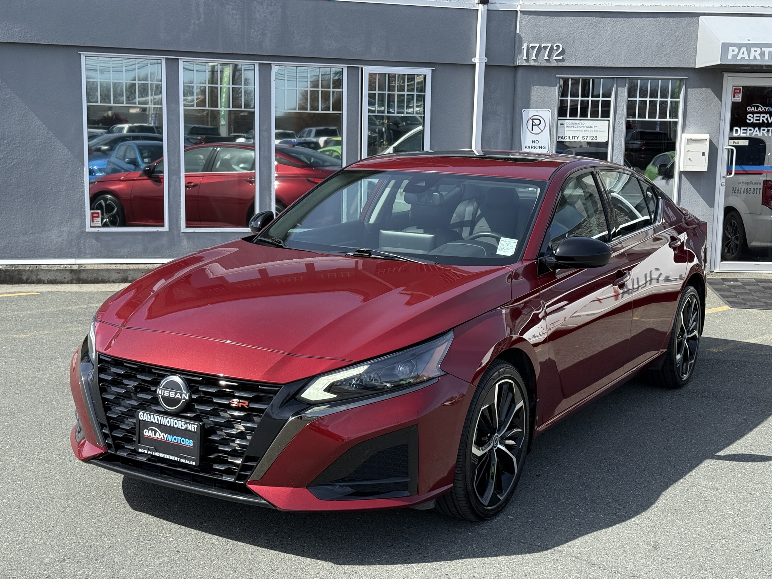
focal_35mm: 48
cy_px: 290
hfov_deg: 39.7
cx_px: 386
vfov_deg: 30.3
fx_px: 1070
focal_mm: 6.76
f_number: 1.78
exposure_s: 1/2865
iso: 100
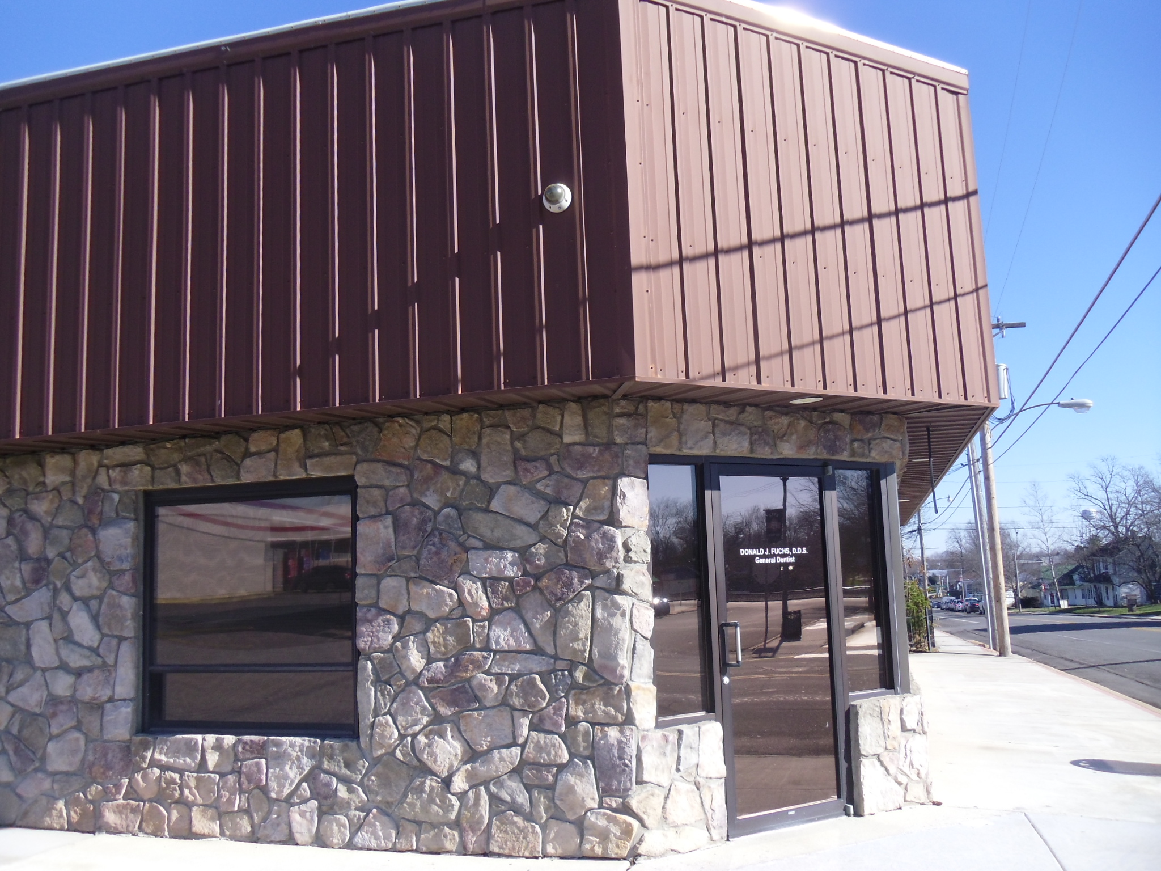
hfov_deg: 58.4
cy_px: 436
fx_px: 1040
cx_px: 580
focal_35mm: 31
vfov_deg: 45.4
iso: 80
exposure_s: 1/534
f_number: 3.3
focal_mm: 5.6
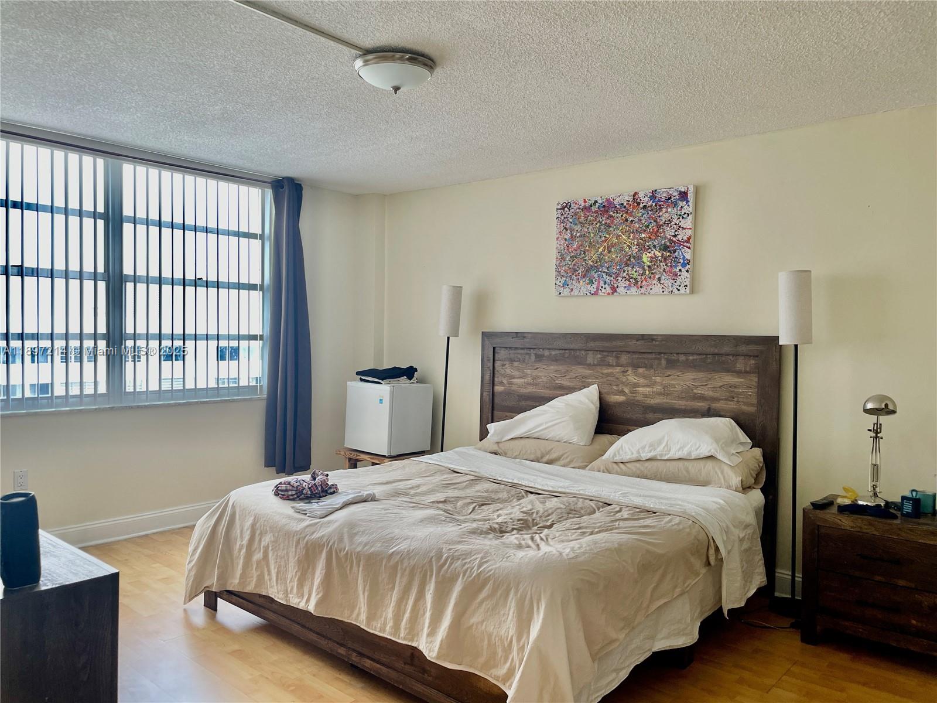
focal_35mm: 26
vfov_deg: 53.1
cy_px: 352
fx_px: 704
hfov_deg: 67.3
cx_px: 468
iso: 80
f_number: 1.6
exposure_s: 1/120
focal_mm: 4.2
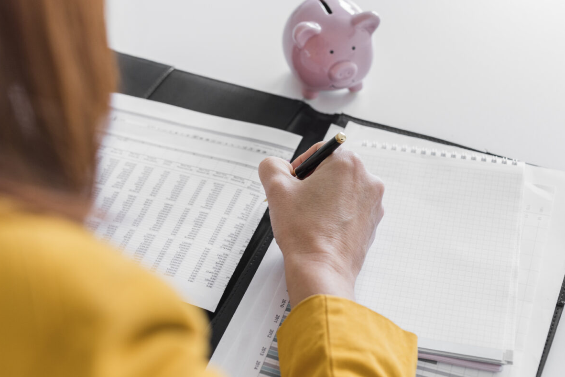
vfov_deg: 20.9
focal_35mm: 65
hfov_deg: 31.0
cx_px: 265
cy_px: 207
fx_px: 1020
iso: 400
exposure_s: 1/80
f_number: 1.6
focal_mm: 50
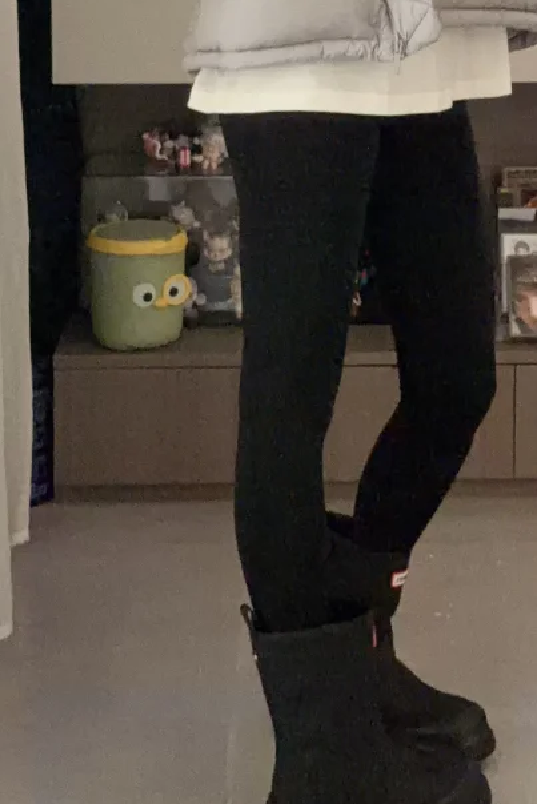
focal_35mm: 119
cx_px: 506
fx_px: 2661
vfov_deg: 16.7
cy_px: -56
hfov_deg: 11.4
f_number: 1.78
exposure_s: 1/33
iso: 500
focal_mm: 6.76
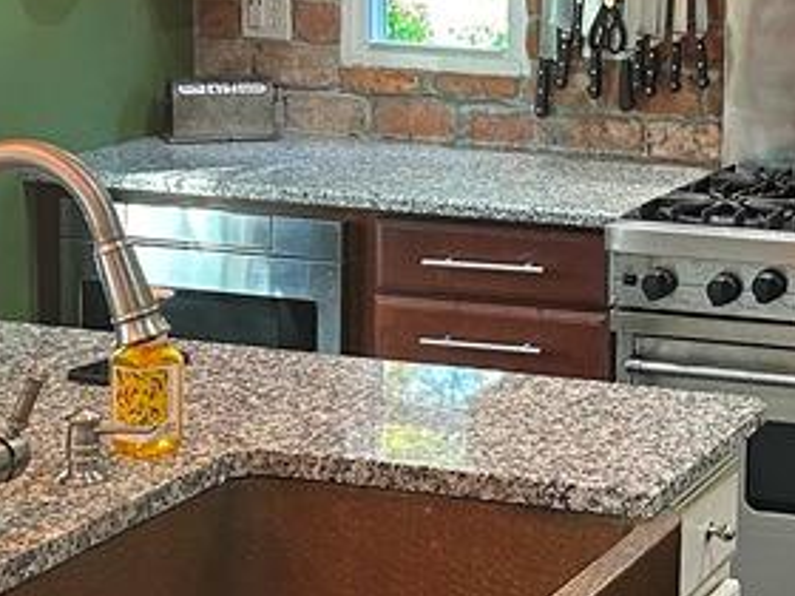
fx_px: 2182
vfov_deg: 15.4
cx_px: 855
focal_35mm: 95
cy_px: 105
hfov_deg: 19.8
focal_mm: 5.7
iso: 160
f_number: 1.5
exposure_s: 1/60
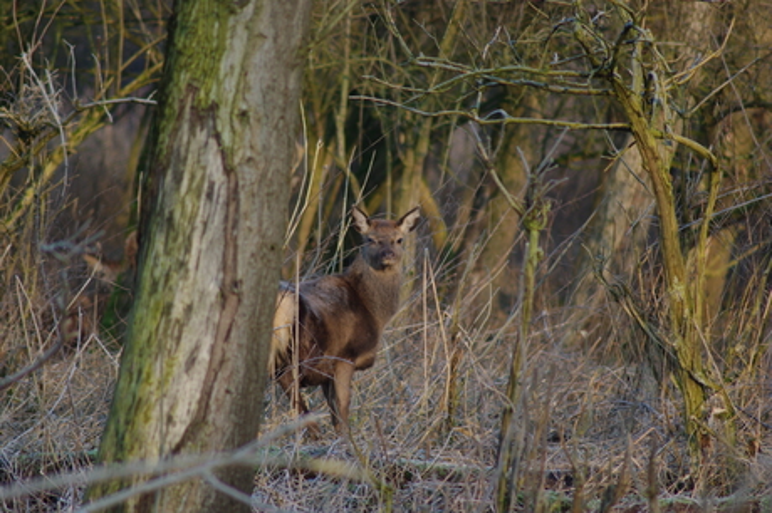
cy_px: 256
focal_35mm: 450
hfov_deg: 4.6
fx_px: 9643
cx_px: 386
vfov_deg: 3.1
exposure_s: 1/180
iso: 200
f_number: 5.6
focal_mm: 300
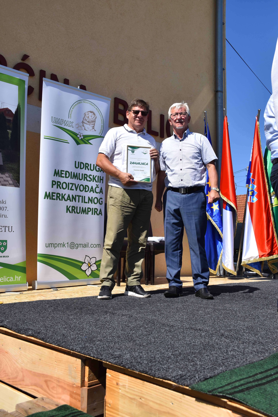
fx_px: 400
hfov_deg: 38.4
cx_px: 139
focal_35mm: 34
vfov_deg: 55.1
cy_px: 208
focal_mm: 23
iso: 400
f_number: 7.1
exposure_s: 1/2000
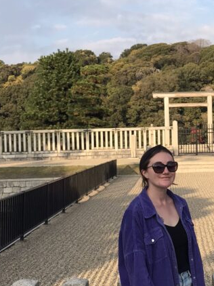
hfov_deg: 21.4
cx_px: 164
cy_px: 164
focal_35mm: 68
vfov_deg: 28.5
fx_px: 561
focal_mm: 3.99
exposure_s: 1/1212
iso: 20
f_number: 1.8
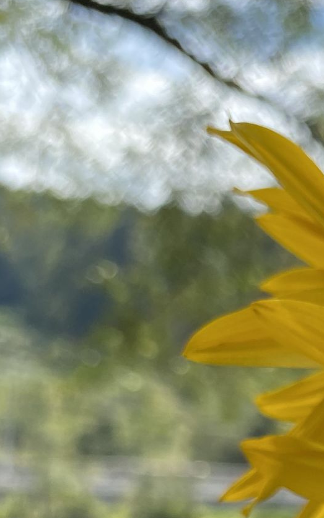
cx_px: 556
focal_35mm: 79
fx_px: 1116
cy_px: 576
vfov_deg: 24.3
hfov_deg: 14.7
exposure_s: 1/1996
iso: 32
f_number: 1.8
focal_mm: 4.25
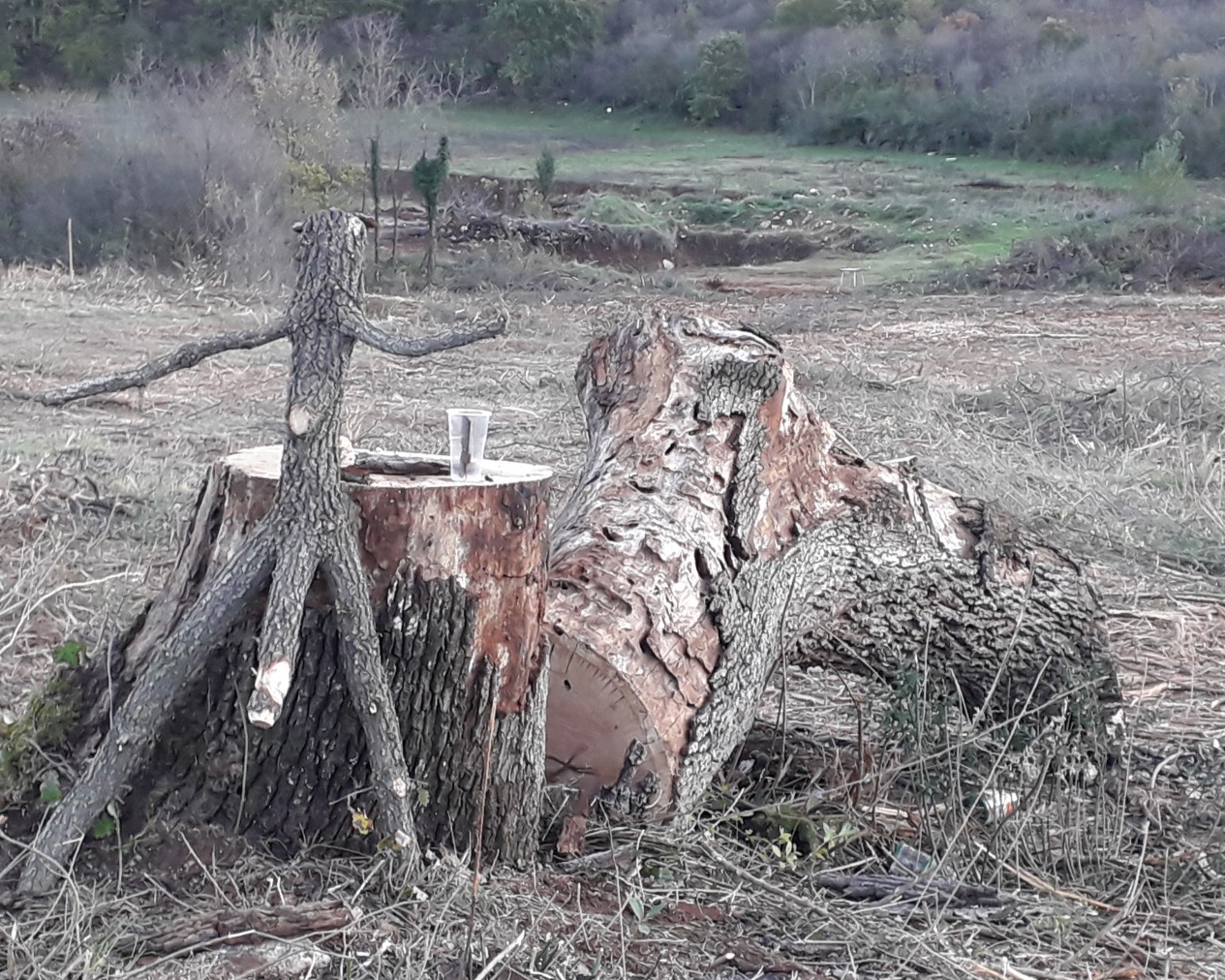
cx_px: 630
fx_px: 1088
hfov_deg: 58.8
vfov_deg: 48.5
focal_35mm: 30
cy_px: 506
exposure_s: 1/100
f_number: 1.9
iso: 80
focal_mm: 3.6
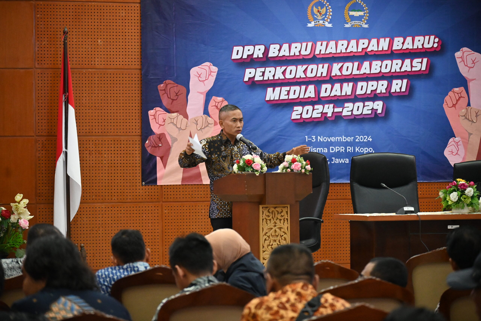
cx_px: 240
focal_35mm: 172
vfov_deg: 8.0
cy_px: 160
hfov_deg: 11.9
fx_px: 2305
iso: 5000
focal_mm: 115
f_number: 5.3
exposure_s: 1/125
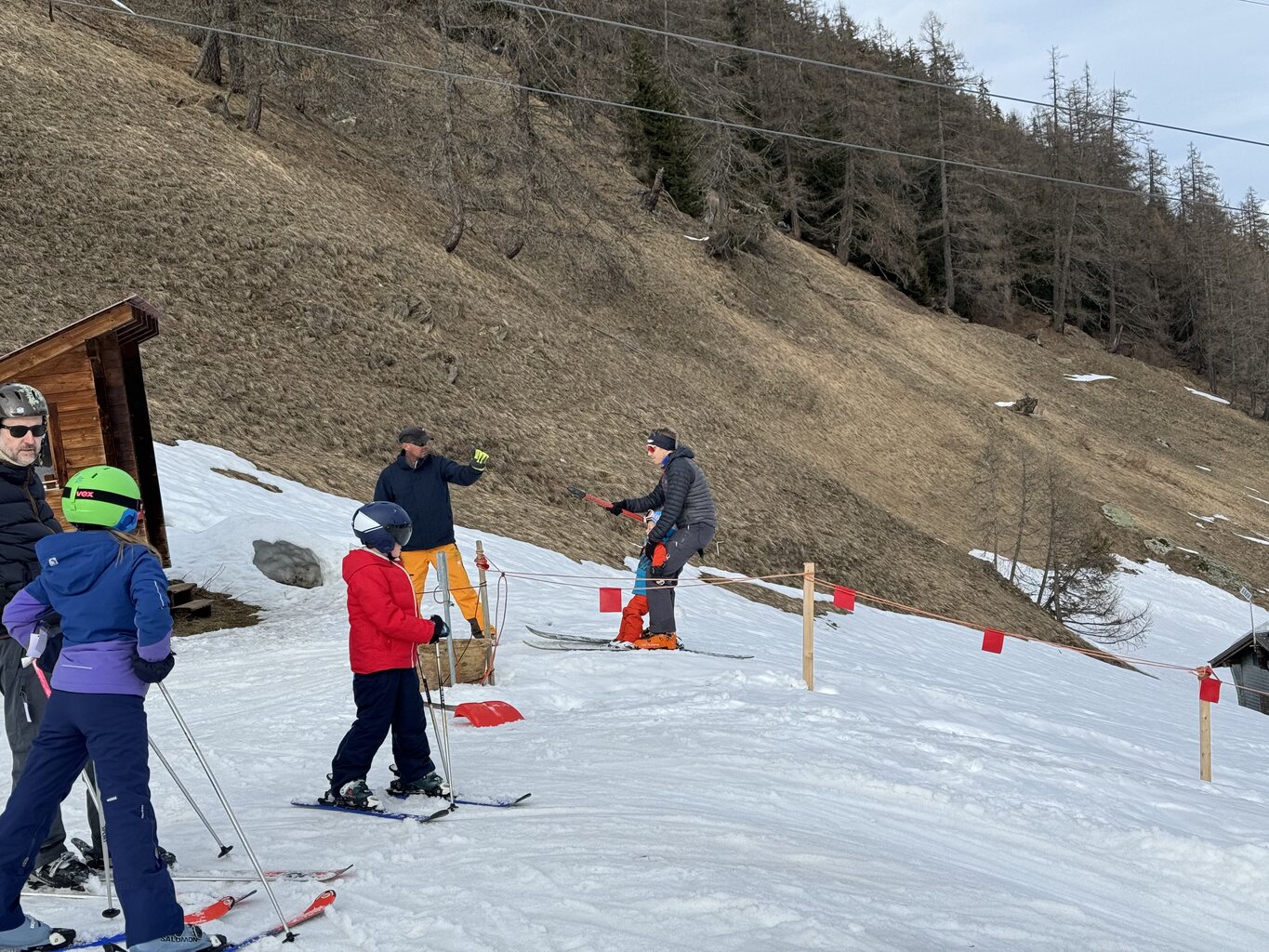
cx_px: 634
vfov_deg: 30.3
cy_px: 476
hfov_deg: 39.7
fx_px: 1760
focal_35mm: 48
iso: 64
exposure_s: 1/3817
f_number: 1.78
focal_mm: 6.86
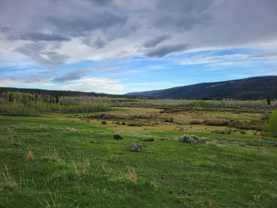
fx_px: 208
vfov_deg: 53.1
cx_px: 138
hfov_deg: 67.3
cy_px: 104
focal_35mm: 26
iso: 40
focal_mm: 5.4
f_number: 1.8
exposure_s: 1/418
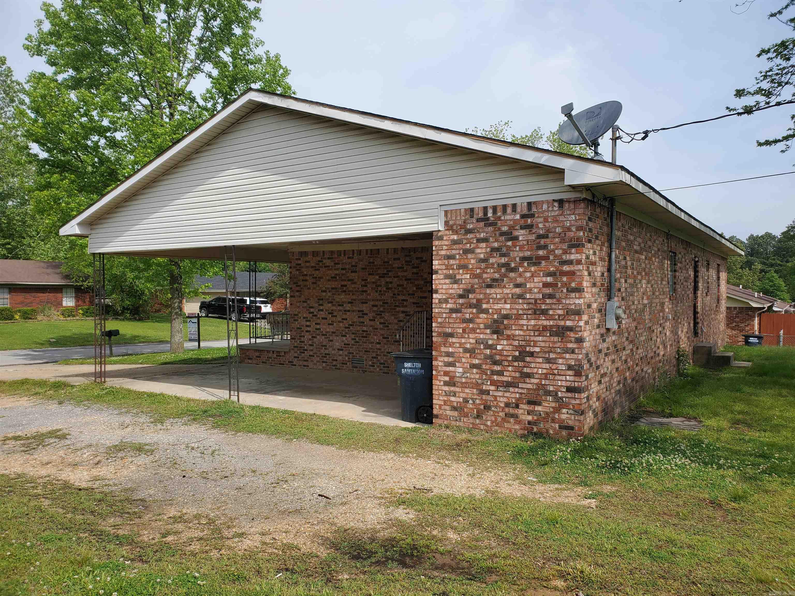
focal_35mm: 26
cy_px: 298
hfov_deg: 67.3
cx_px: 398
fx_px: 597
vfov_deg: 53.1
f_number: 2.4
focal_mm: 4.3
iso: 50
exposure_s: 1/1354
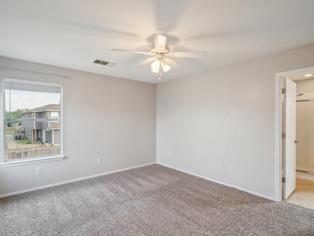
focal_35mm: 18
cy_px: 121
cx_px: 168
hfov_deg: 87.6
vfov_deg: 71.6
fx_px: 163
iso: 4000
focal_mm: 16
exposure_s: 1/60
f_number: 20
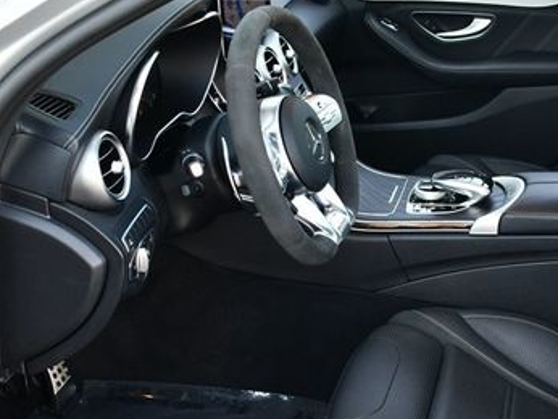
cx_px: 385
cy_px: 284
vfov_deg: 22.8
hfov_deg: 30.0
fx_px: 1032
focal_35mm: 64
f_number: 3.5
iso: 800
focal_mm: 18
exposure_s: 1/250
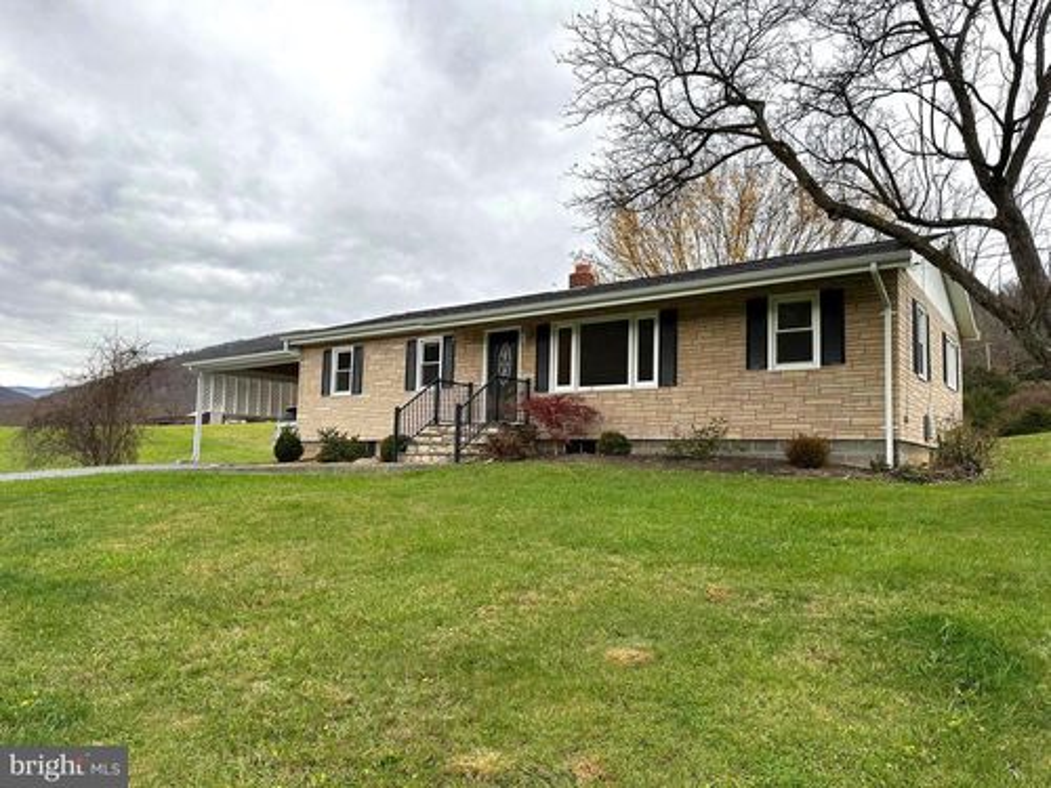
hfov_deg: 71.6
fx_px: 729
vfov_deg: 56.8
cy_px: 394
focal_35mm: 24
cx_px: 526
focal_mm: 6.86
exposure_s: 1/623
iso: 80
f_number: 1.78
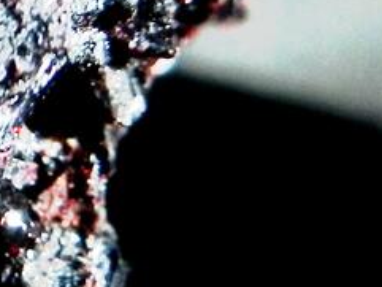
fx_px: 3776
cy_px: 49
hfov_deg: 5.6
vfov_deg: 4.3
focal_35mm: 342
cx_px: -433
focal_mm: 11.8
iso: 247
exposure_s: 1/27.4
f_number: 3.5
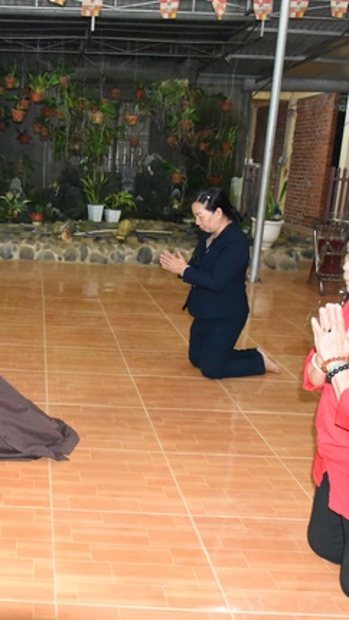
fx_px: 625
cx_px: 13
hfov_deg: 29.5
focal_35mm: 38
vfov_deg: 52.8
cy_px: 309
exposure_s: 1/80
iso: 12800
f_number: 6.3
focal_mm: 24
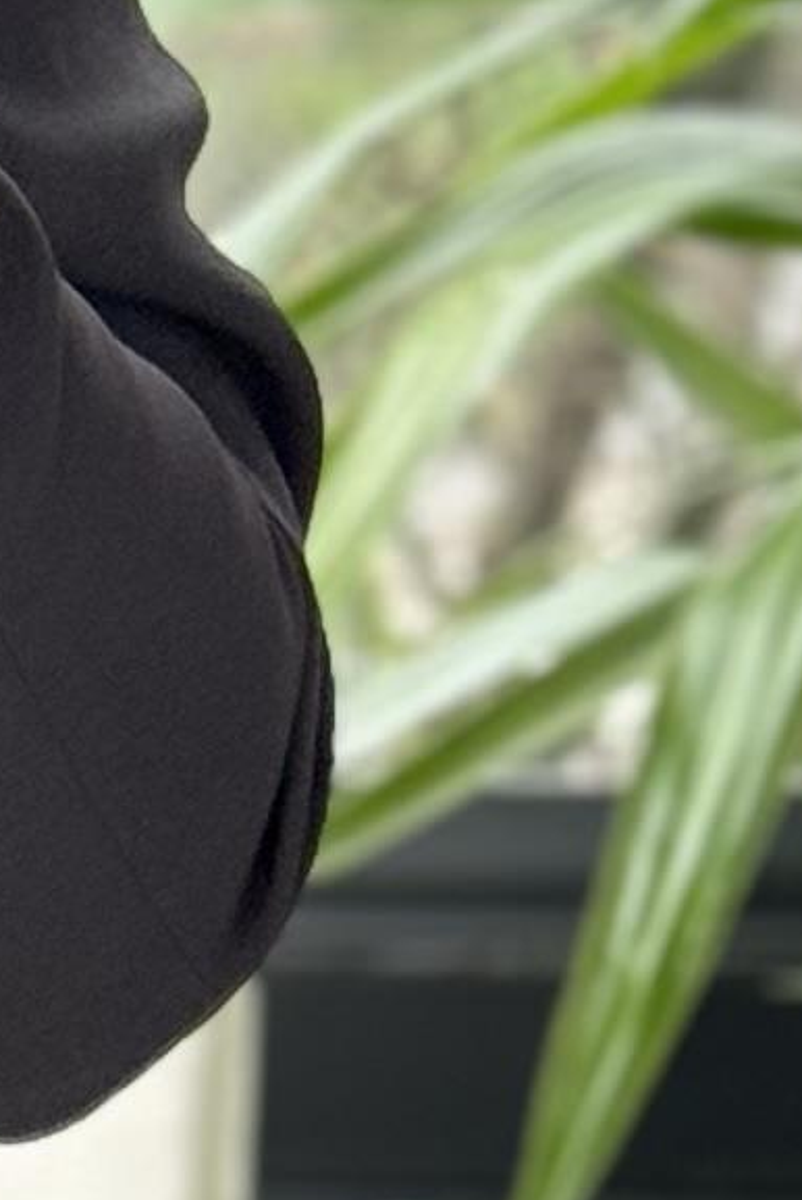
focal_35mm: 348
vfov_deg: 5.9
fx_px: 11614
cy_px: 756
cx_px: -1078
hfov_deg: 3.9
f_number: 1.78
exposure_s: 1/60
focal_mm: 6.86
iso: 125
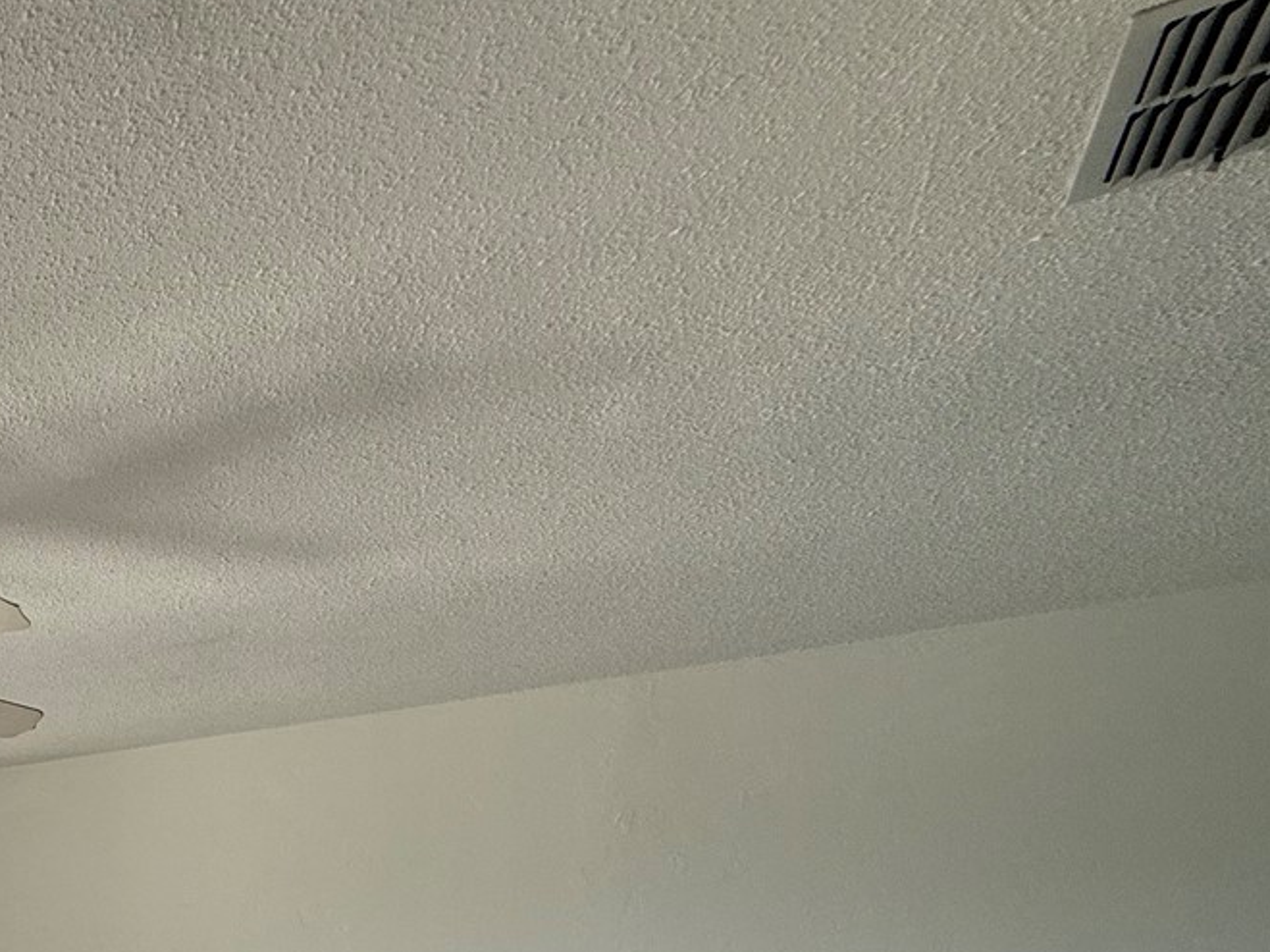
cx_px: -172
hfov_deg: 41.3
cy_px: 1058
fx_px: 1247
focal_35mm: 34
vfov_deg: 35.5
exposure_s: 1/120
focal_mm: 2.22
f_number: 2.2
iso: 50
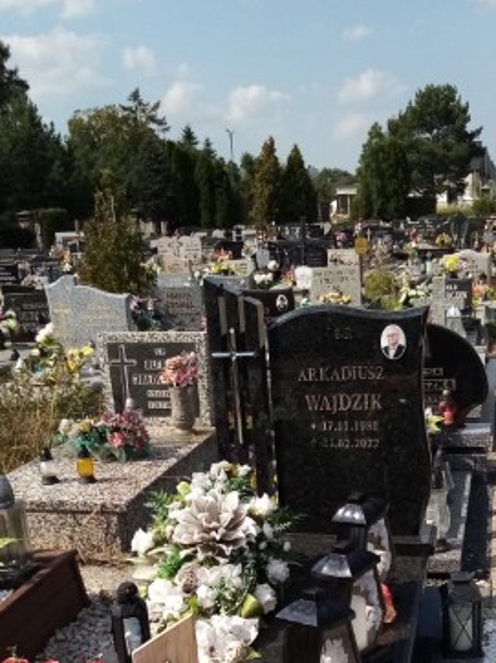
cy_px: 559
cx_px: 307
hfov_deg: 31.4
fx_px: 880
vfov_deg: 39.2
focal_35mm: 46
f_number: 1.8
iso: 106
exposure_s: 1/1923
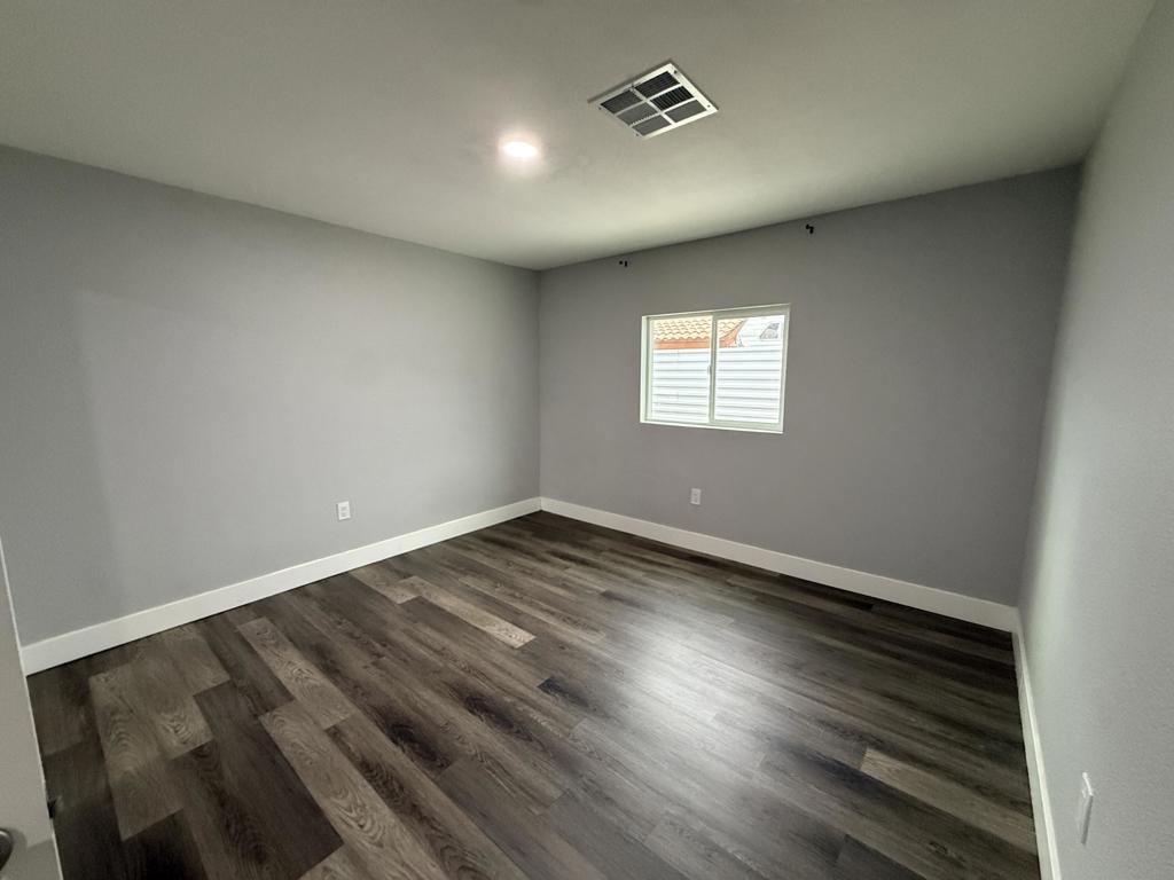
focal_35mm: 14
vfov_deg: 85.7
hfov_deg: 102.1
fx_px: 475
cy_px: 440
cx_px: 587
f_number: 2.2
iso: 640
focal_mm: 2.22
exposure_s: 1/120
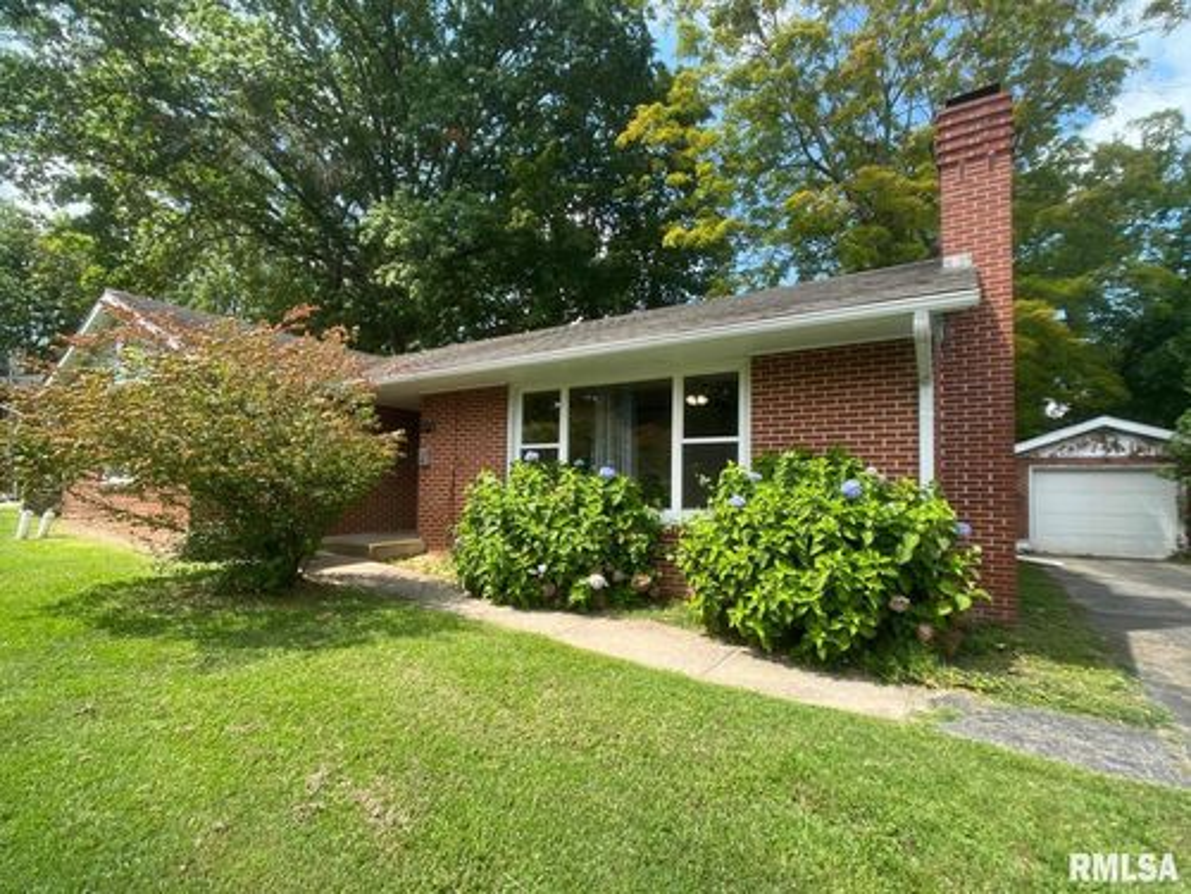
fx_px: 895
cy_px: 447
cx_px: 596
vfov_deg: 53.1
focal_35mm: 26
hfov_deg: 67.3
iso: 50
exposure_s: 1/1038
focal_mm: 5.7
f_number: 1.5
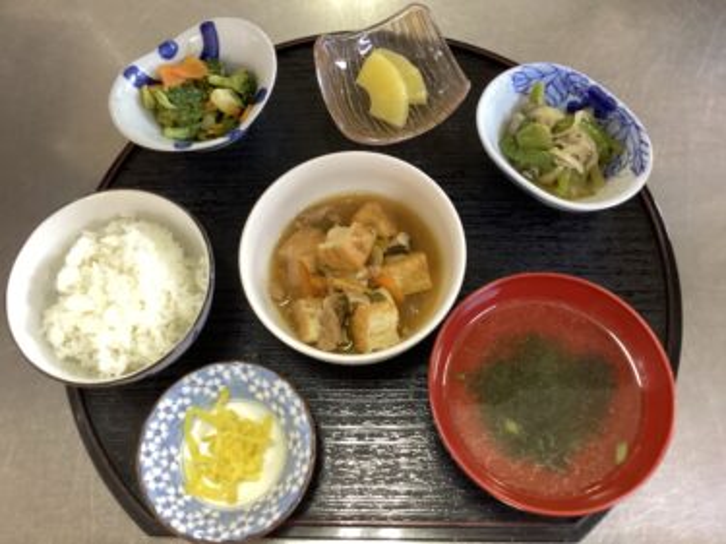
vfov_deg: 45.4
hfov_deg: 58.4
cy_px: 272
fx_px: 650
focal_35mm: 31
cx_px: 363
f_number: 2.4
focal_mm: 3.3
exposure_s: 1/30
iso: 400
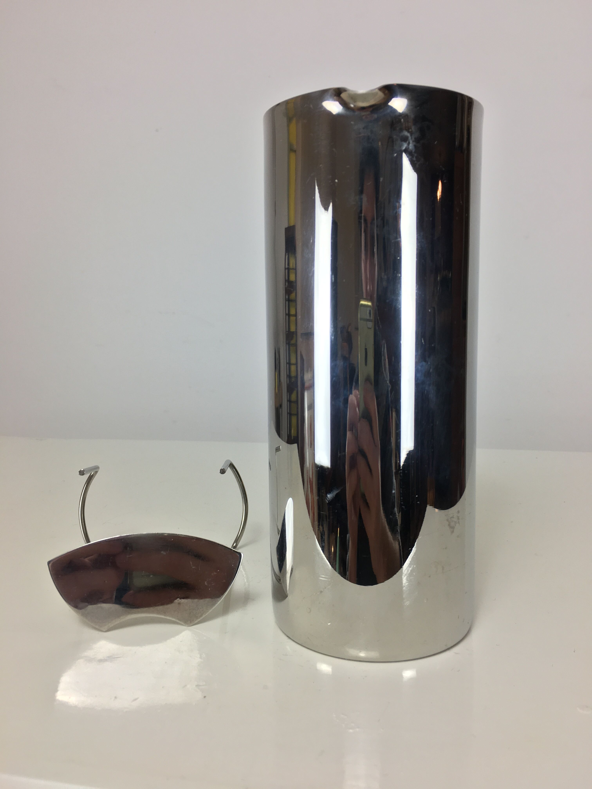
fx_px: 661
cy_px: 394
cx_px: 296
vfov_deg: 61.7
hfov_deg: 48.2
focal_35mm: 29
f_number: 2.2
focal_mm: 4.15
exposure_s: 1/33
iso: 25
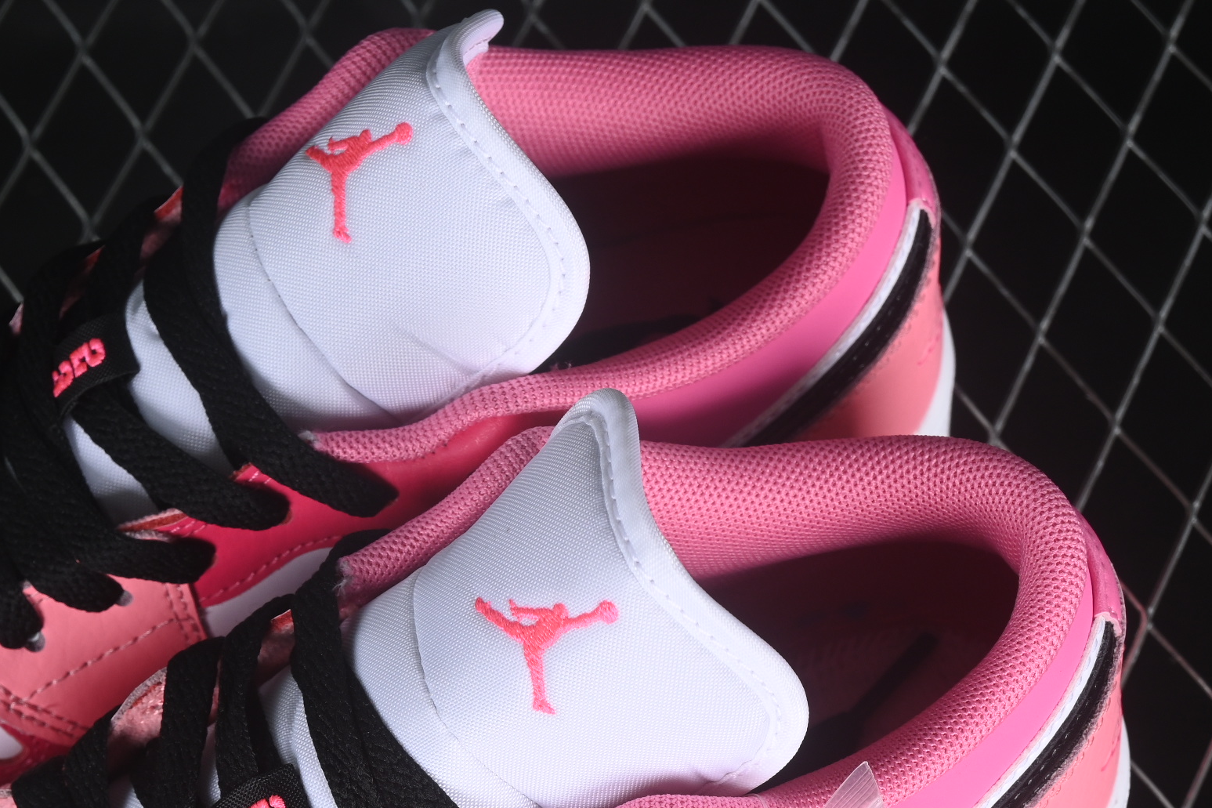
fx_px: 4544
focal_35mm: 135
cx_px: 350
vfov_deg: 10.1
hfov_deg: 15.1
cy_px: 715
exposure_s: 1/80
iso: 160
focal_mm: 50
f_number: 7.1
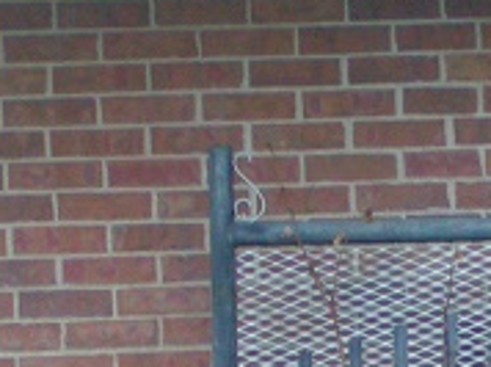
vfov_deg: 5.1
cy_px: 469
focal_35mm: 290
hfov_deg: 6.7
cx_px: 725
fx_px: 4108
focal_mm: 13.2
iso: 200
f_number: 3.2
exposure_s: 1/25
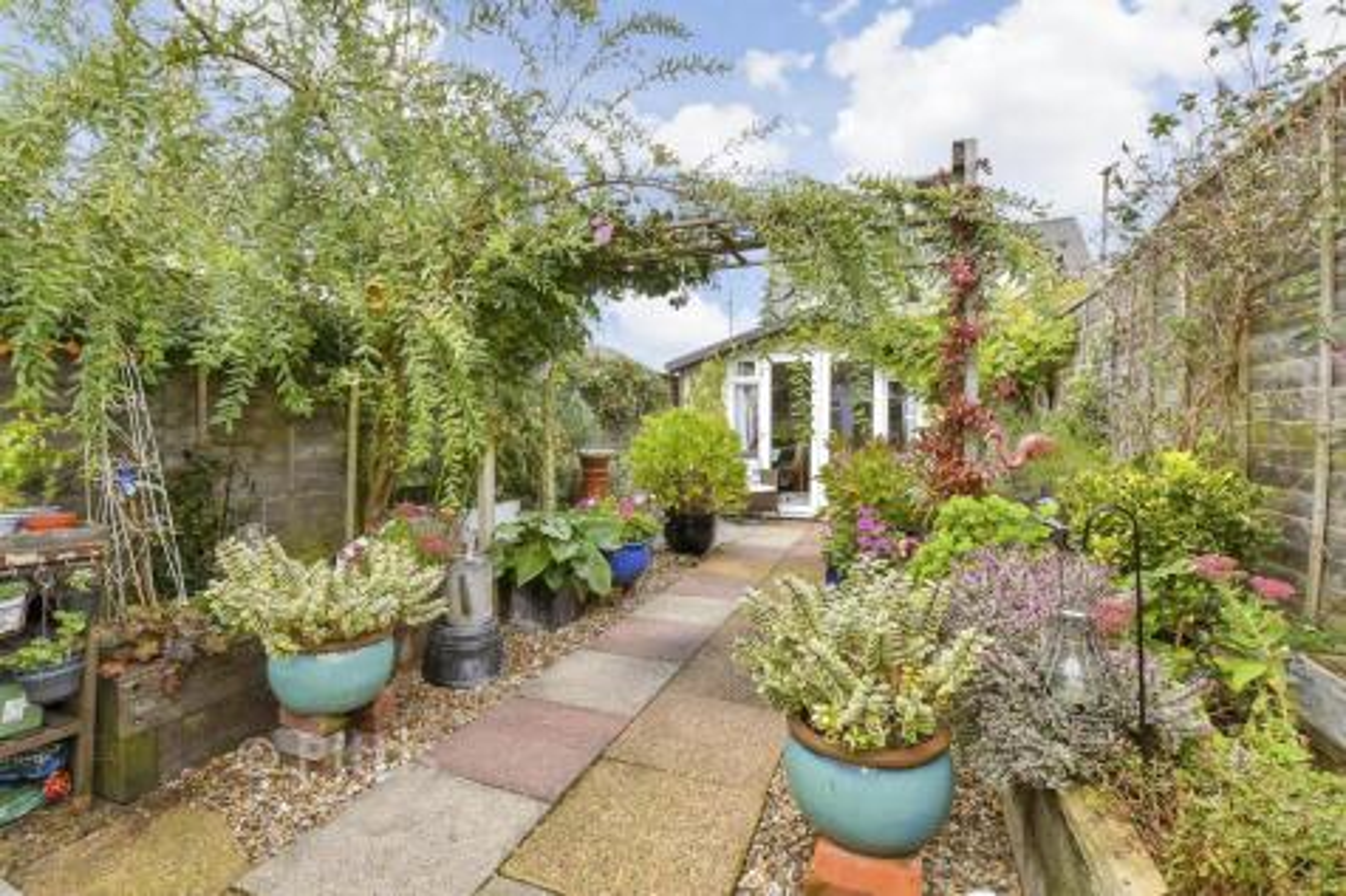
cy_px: 448
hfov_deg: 100.4
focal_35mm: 15
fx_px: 561
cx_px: 673
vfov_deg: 77.3
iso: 160
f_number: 8
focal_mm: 10
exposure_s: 1/60
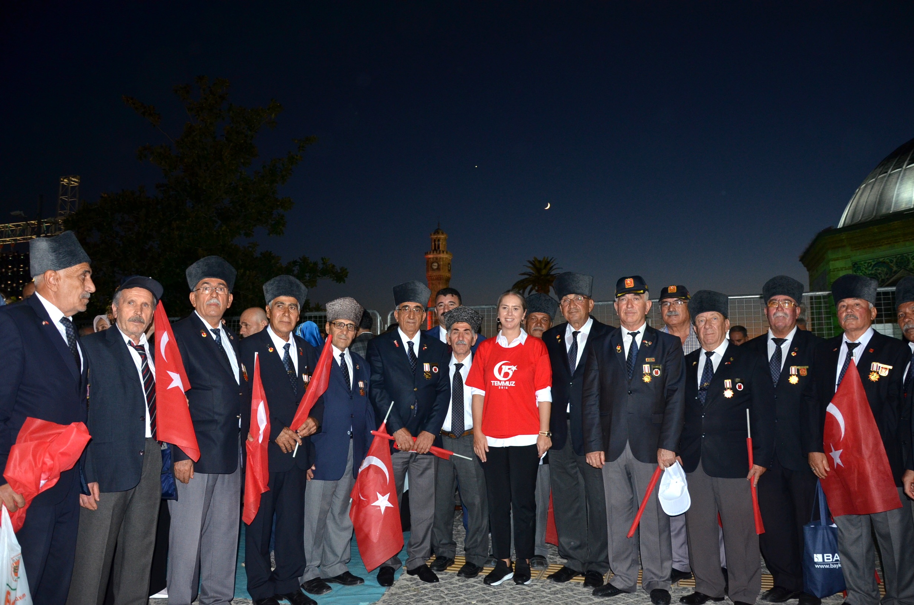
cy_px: 302
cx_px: 457
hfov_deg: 67.5
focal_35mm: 27
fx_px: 684
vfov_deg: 47.7
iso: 800
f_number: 3.5
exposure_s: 1/60
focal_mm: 18
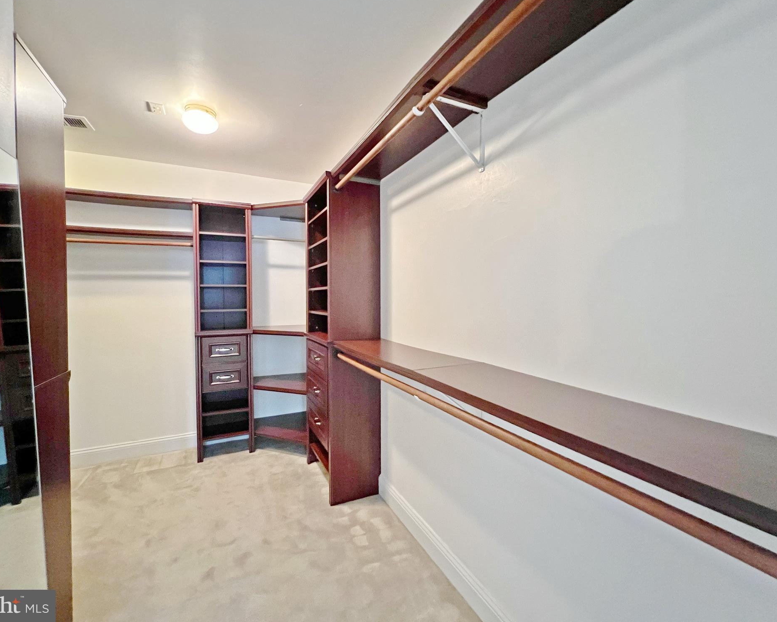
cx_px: 380
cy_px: 302
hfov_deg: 100.7
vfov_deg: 88.0
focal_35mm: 14
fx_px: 322
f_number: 1.8
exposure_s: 1/40
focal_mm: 1.57
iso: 800
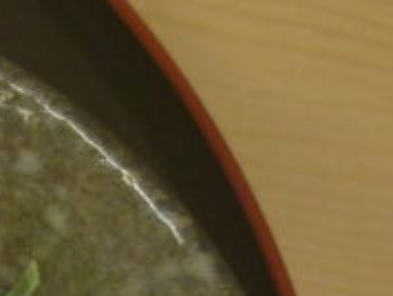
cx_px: -667
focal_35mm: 201
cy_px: 422
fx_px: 2285
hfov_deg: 8.6
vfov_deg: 7.3
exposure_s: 1/30
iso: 160
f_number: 3.5
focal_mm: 6.3
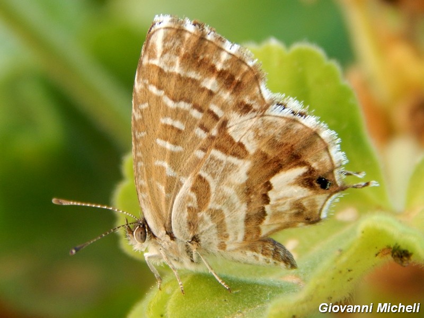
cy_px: 159
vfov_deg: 7.1
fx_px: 2560
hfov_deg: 9.5
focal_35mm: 209
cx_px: 212
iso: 200
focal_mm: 37.1
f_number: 5.4
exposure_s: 1/60
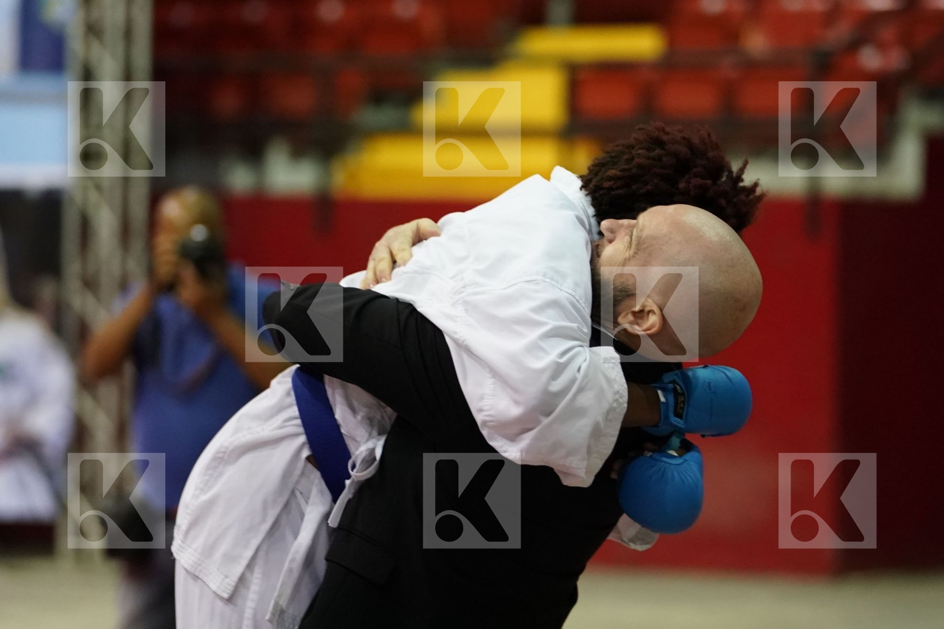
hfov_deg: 10.7
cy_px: 314
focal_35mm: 192
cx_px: 472
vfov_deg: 7.2
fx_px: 5034
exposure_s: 1/250
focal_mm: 128
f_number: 2.8
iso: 4000
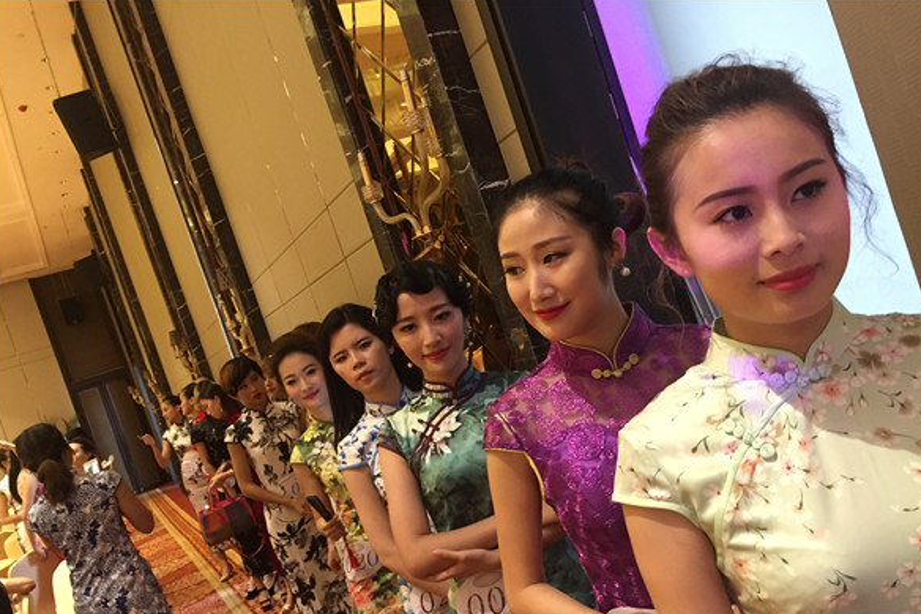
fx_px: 793
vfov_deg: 42.2
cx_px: 457
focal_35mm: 31
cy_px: 352
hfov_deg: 60.3
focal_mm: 4.15
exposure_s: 1/15
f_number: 2.2
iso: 250
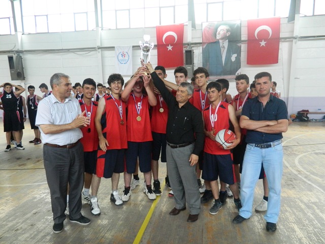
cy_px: 122
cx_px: 162
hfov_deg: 69.4
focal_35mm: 25
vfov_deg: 54.9
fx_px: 235
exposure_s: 1/160
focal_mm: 4.5
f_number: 3.1
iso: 400
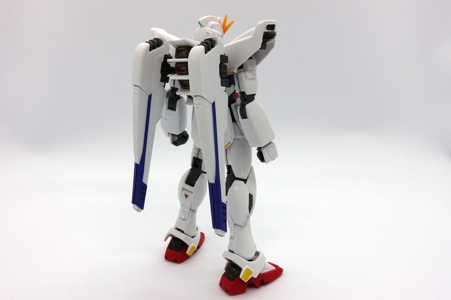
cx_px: 226
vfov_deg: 43.6
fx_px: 376
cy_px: 150
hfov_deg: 61.9
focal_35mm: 30
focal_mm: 10.89
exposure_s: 1/15
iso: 125
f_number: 11
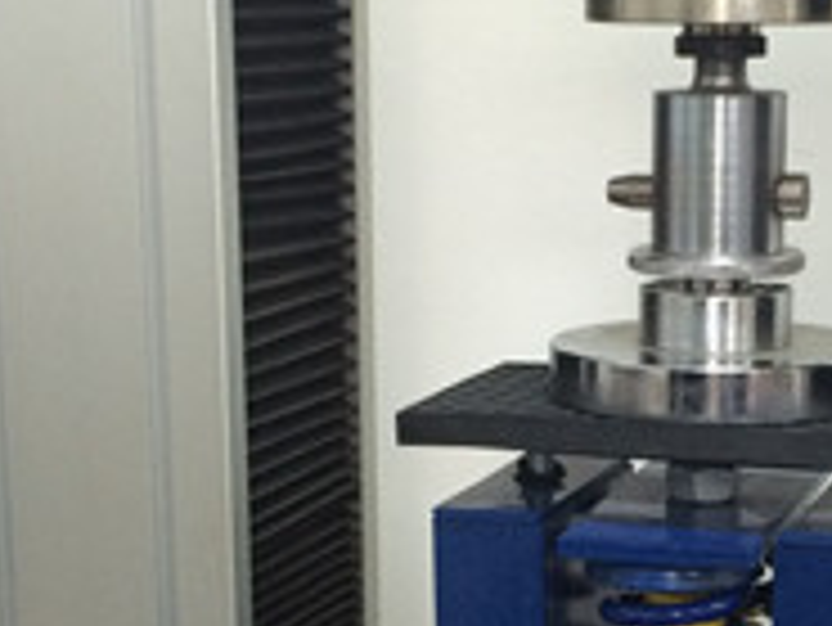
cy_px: 576
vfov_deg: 15.5
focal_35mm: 94
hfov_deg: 20.7
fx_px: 2261
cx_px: 585
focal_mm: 4.15
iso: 125
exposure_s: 1/30
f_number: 2.2
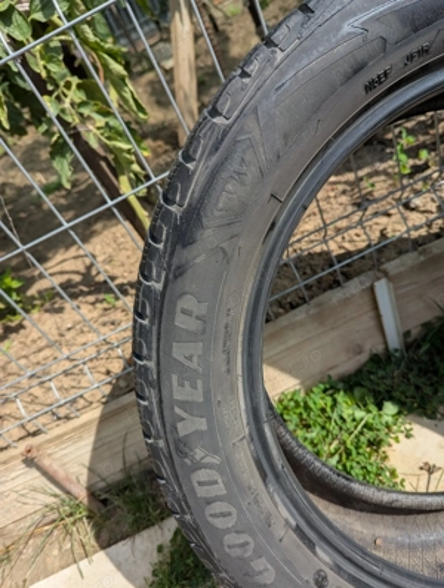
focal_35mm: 24
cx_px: 222
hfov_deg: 57.0
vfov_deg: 71.5
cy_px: 294
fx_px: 409
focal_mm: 6.81
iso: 37
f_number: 1.85
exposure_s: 1/1300
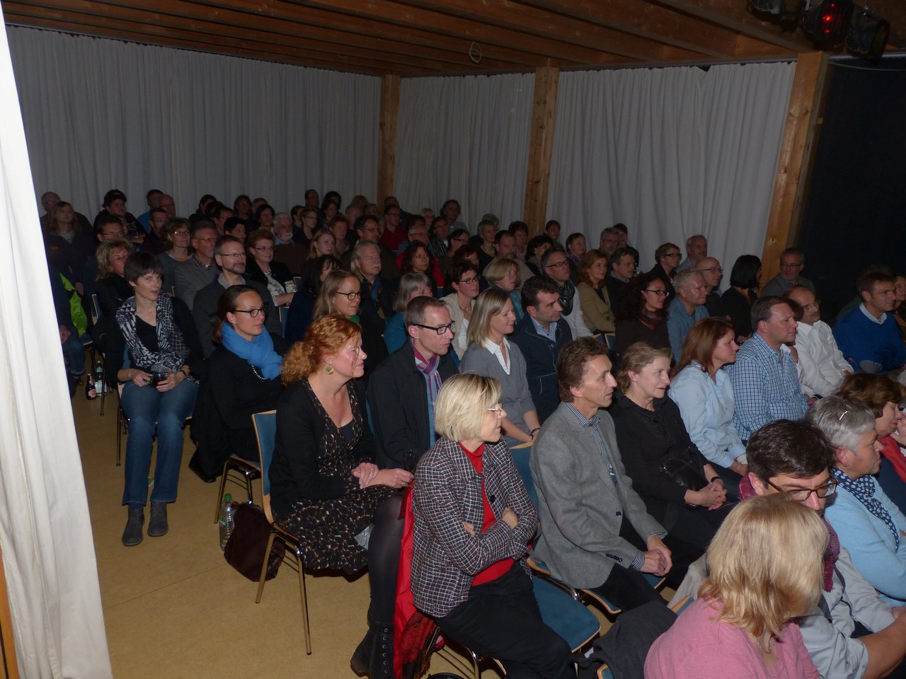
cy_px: 340
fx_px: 654
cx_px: 453
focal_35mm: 25
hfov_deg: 69.4
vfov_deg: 54.9
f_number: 2.8
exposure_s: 1/100
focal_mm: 4.5
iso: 100
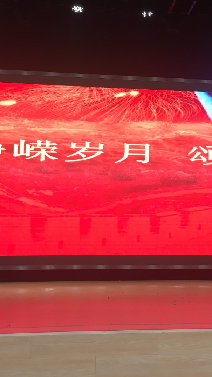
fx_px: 470
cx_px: 149
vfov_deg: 43.7
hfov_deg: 25.2
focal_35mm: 47
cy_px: 180
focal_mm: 4.15
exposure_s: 1/33
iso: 40
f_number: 2.2
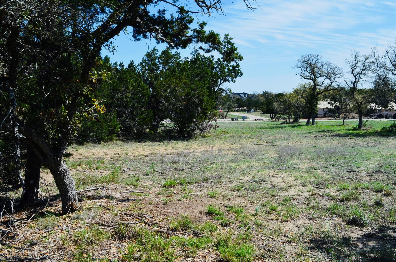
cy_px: 131
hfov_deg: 53.2
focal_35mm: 36
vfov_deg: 36.7
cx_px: 198
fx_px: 395
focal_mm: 24
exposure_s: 1/125
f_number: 11
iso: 140
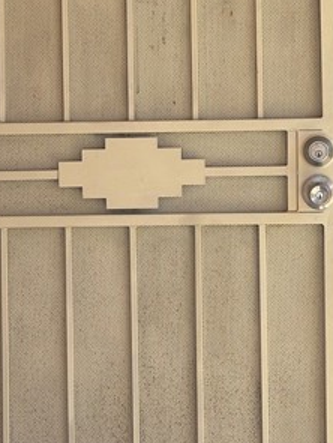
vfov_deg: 7.6
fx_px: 3328
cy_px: 114
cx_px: 196
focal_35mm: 260
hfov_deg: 5.7
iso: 50
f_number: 2.8
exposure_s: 1/414
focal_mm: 15.66
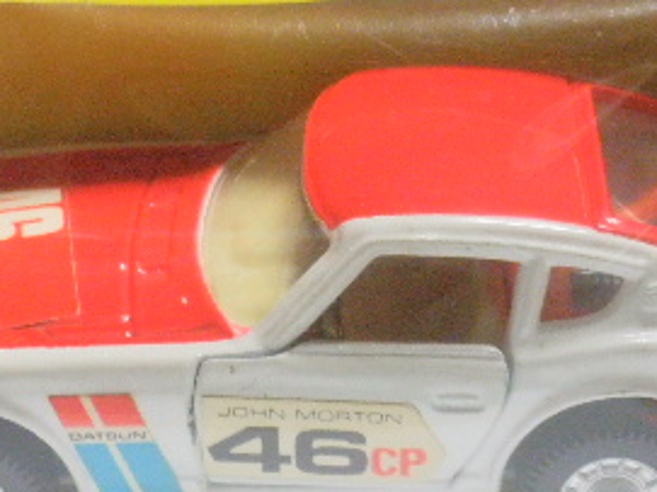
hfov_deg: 16.0
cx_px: 291
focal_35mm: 123
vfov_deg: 12.0
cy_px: 281
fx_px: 2333
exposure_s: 1/8
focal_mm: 9.1
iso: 200
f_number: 4.3
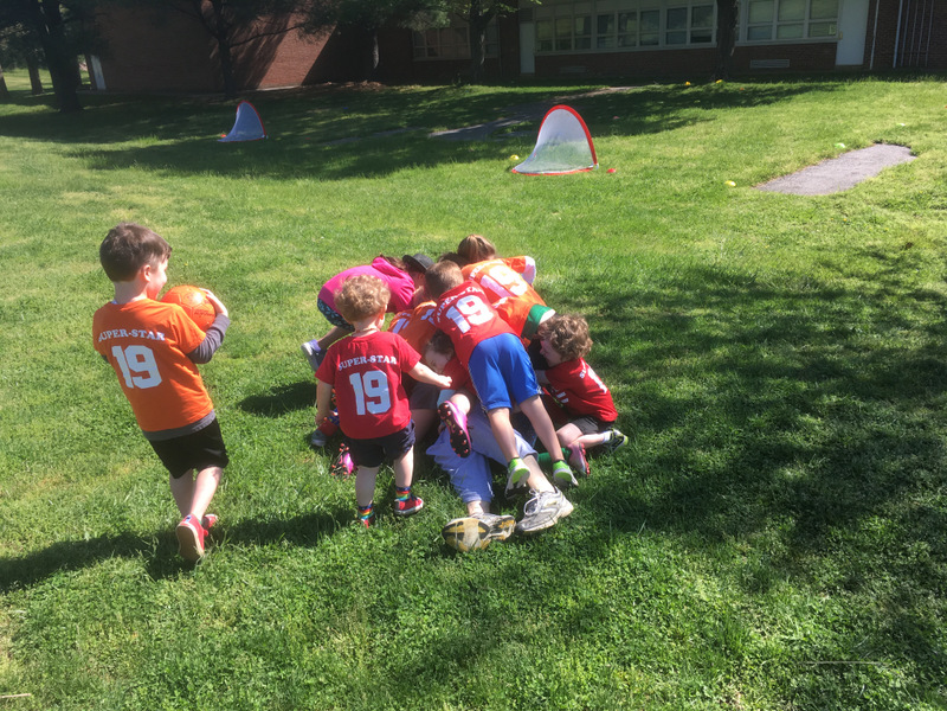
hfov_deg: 61.7
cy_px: 356
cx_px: 474
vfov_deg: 48.2
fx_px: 793
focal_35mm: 29
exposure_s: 1/527
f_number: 2.2
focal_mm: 4.15
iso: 25
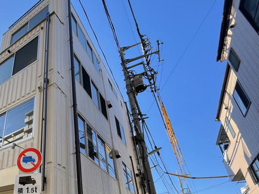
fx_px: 187
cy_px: 151
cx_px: 45
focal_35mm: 25
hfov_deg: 62.4
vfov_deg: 51.9
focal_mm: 1.54
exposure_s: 1/239
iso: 25
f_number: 2.4
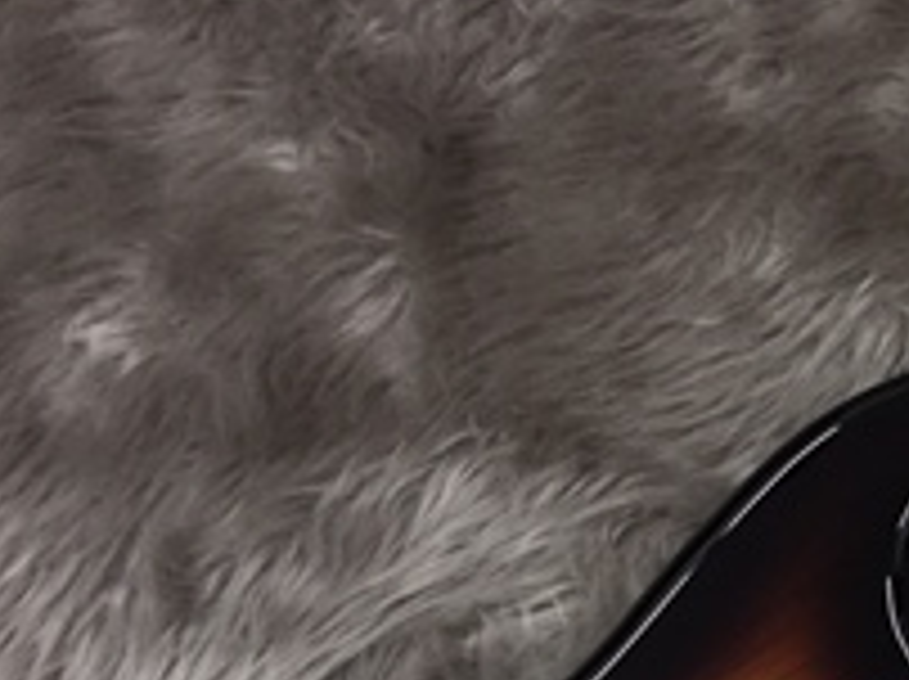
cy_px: 878
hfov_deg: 19.6
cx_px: 1197
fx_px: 2413
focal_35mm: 92
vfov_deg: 15.3
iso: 50
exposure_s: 1/30
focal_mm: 4.15
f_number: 2.2
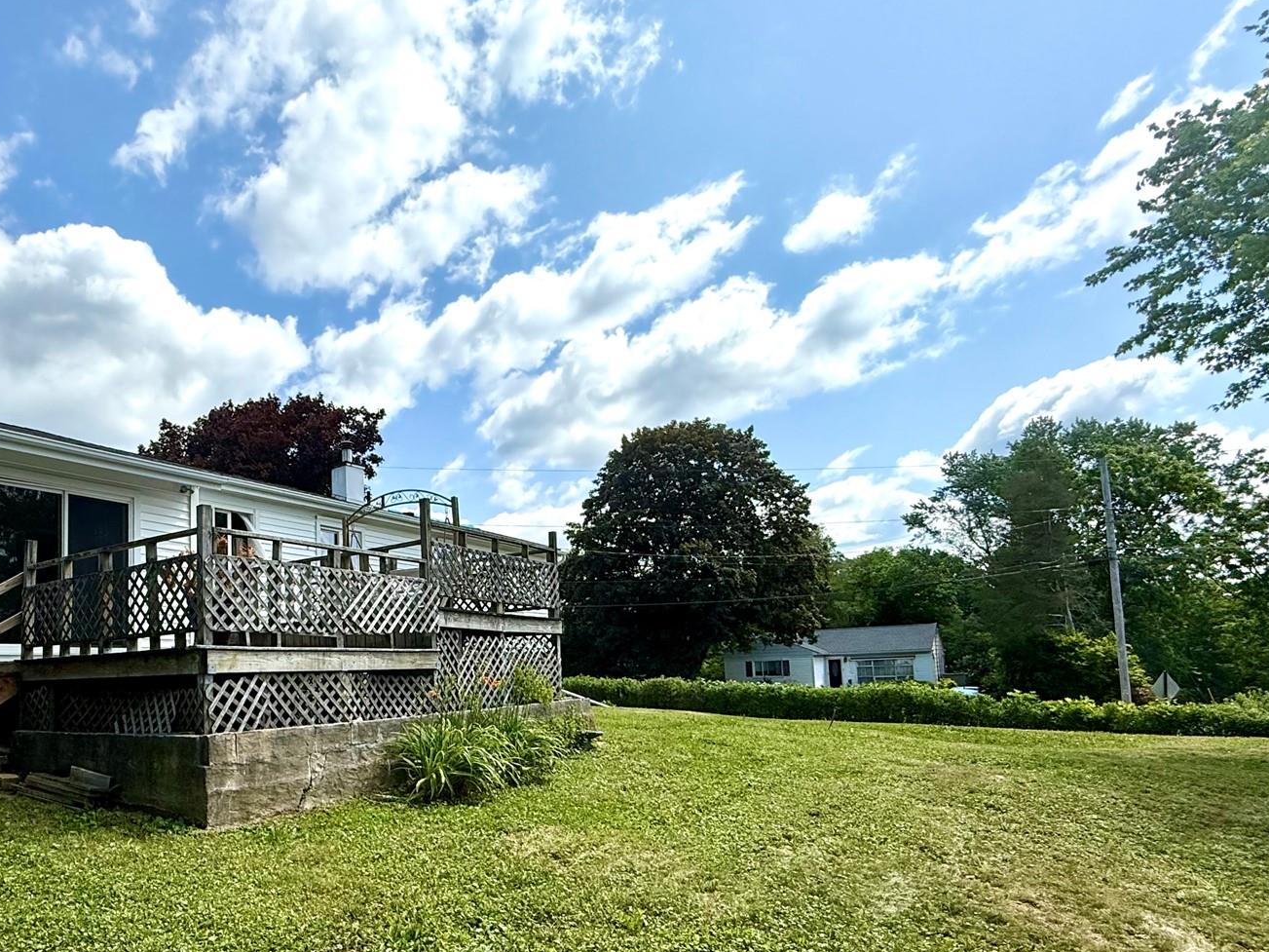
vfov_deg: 60.1
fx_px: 806
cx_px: 436
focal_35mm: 22
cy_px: 606
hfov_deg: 74.3
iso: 50
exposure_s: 1/2841
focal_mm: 2.22
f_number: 2.2
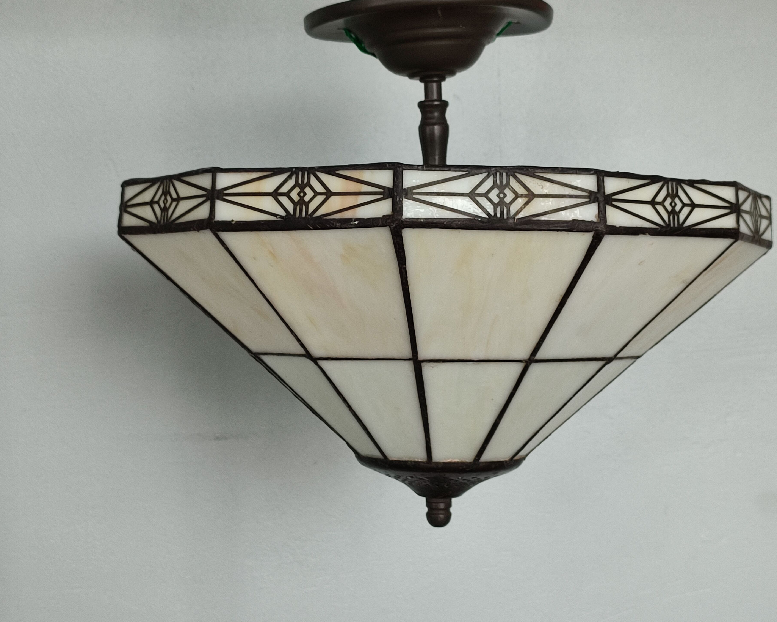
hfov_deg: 65.9
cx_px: 430
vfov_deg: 54.9
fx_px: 598
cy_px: 316
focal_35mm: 26
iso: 336
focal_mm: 5.89
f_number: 1.89
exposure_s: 1/33
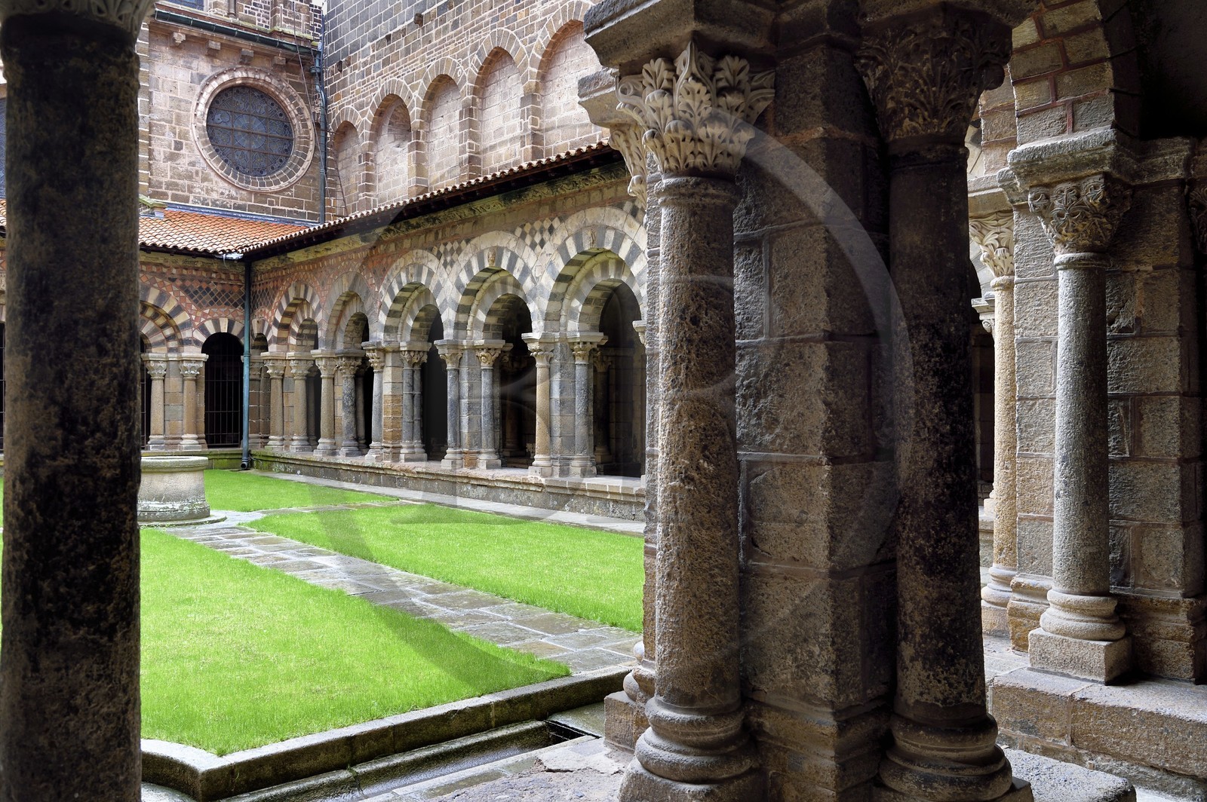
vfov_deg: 42.3
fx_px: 1038
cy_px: 401
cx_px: 604
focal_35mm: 31
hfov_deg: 60.3
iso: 400
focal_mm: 31
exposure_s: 1/25
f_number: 13
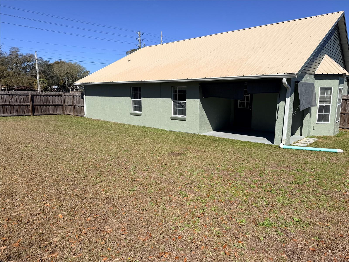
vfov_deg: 56.8
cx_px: 174
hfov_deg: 71.6
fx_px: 242
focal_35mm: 24
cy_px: 131
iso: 80
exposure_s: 1/8130
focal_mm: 6.76
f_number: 1.78
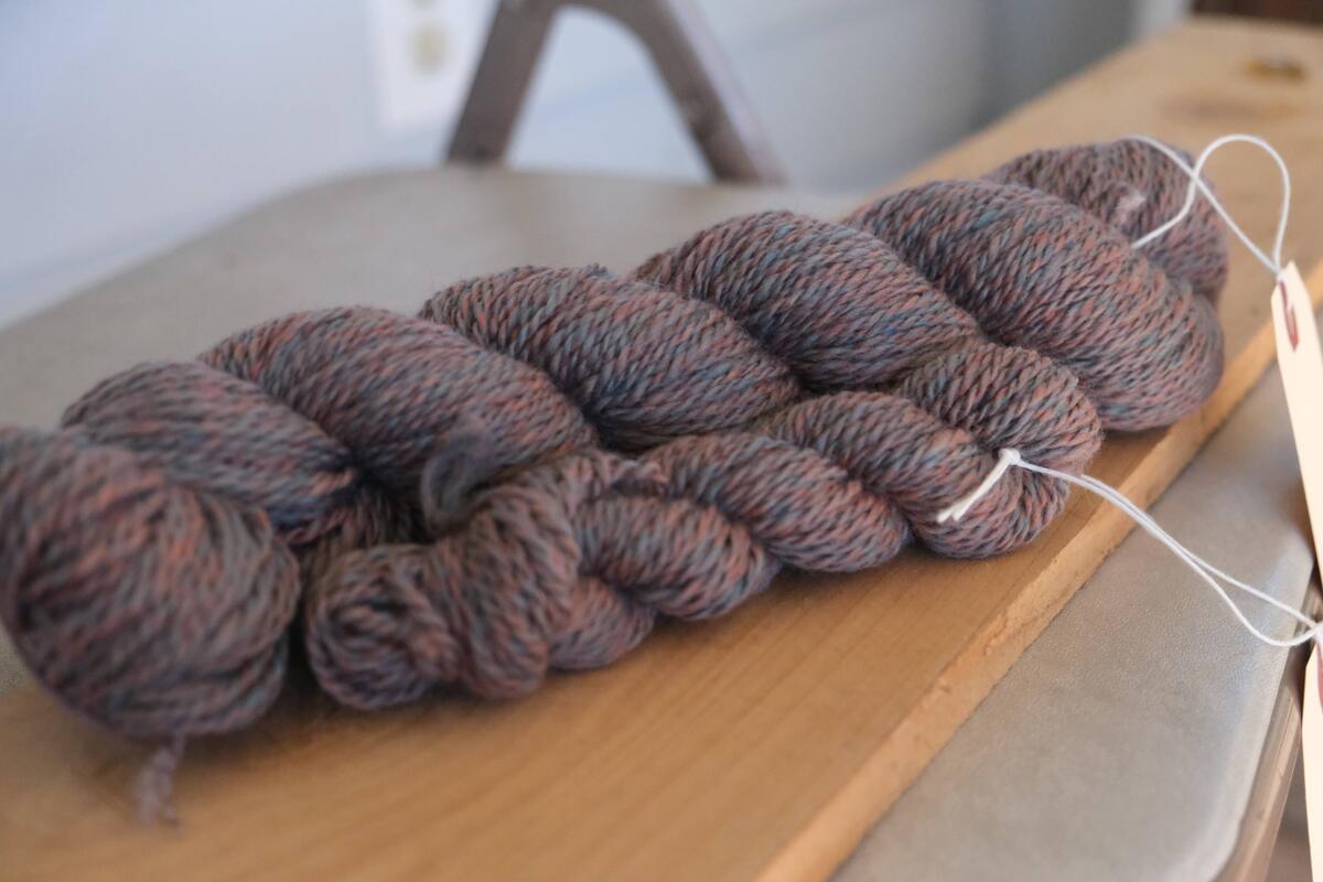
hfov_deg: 41.9
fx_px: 1727
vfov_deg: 28.6
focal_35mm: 47
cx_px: 662
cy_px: 441
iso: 5000
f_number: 3.6
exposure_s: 1/1000
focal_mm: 31.5
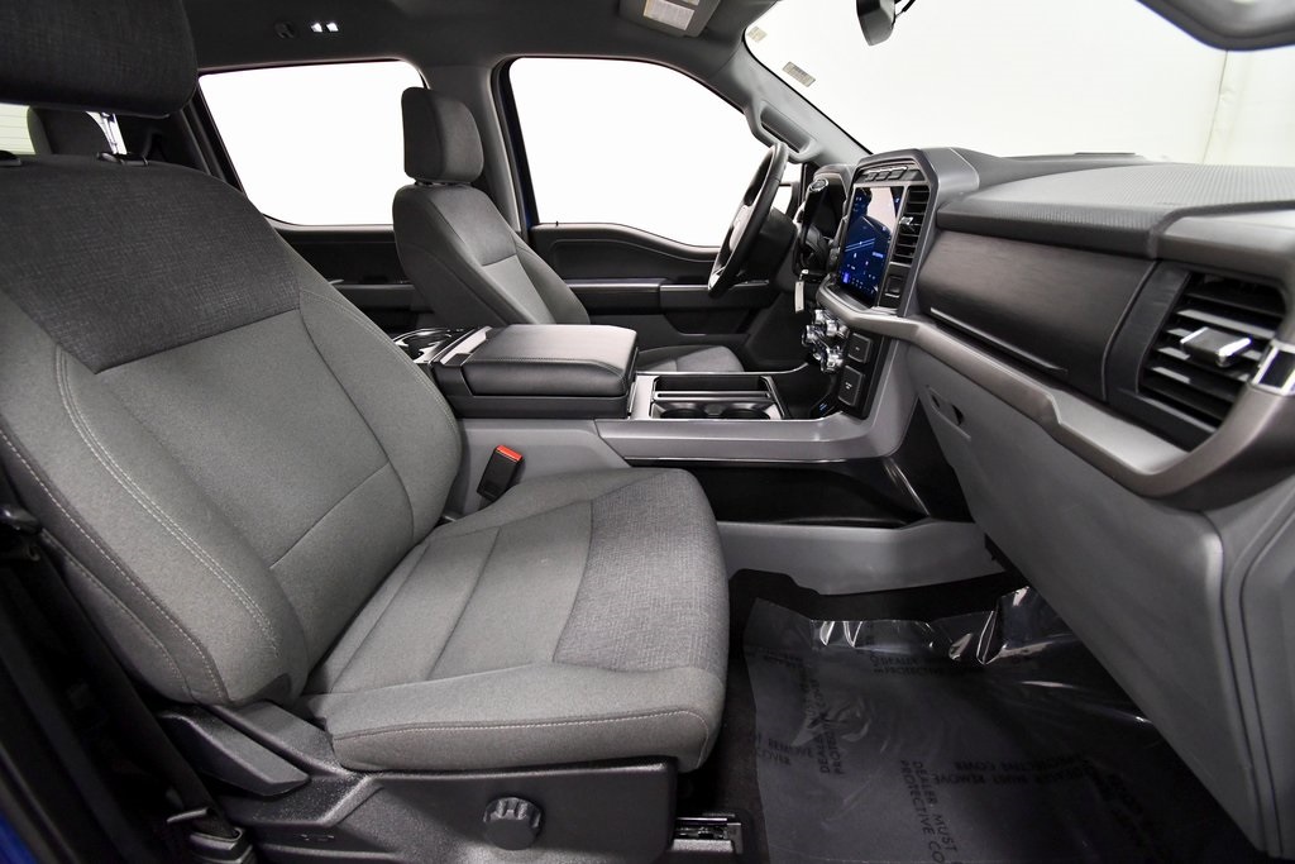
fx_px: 540
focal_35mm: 15
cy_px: 432
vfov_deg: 77.3
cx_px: 648
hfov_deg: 100.4
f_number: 4.5
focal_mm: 10
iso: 2000
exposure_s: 1/125
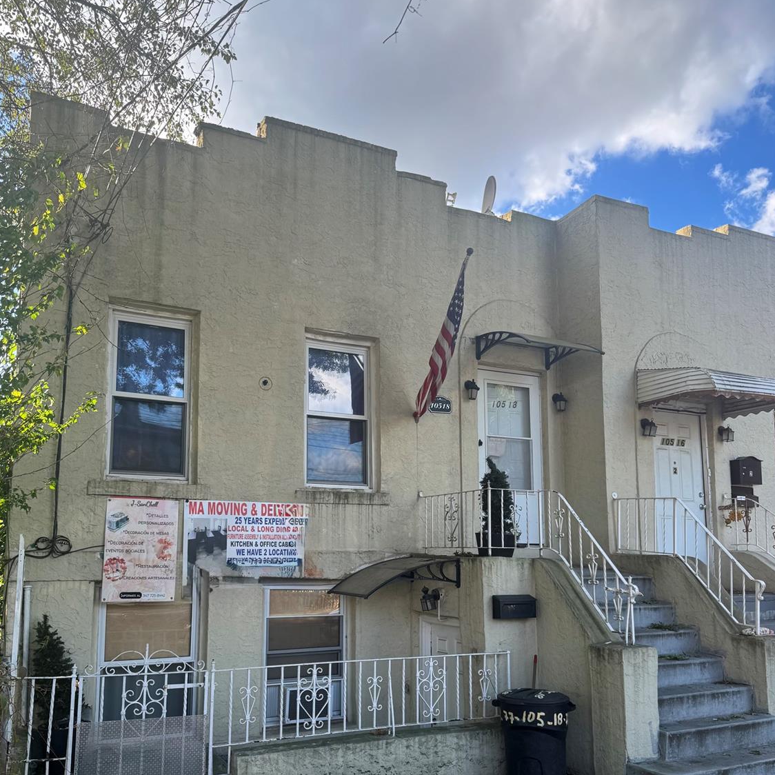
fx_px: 735
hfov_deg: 55.6
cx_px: 381
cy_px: 478
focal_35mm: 29
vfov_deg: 55.1
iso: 80
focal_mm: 6.76
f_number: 1.78
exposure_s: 1/664
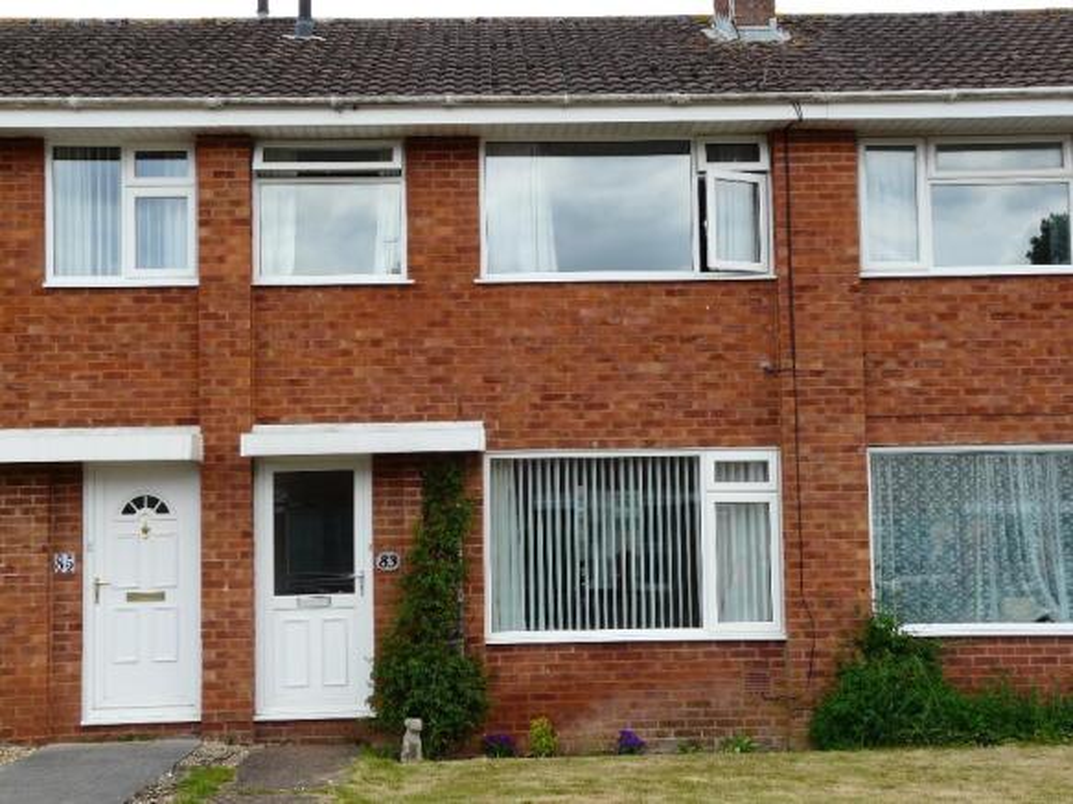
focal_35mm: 49
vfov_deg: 29.7
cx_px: 536
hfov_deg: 38.9
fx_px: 1519
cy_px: 402
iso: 100
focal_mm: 8.1
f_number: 5
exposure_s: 1/250
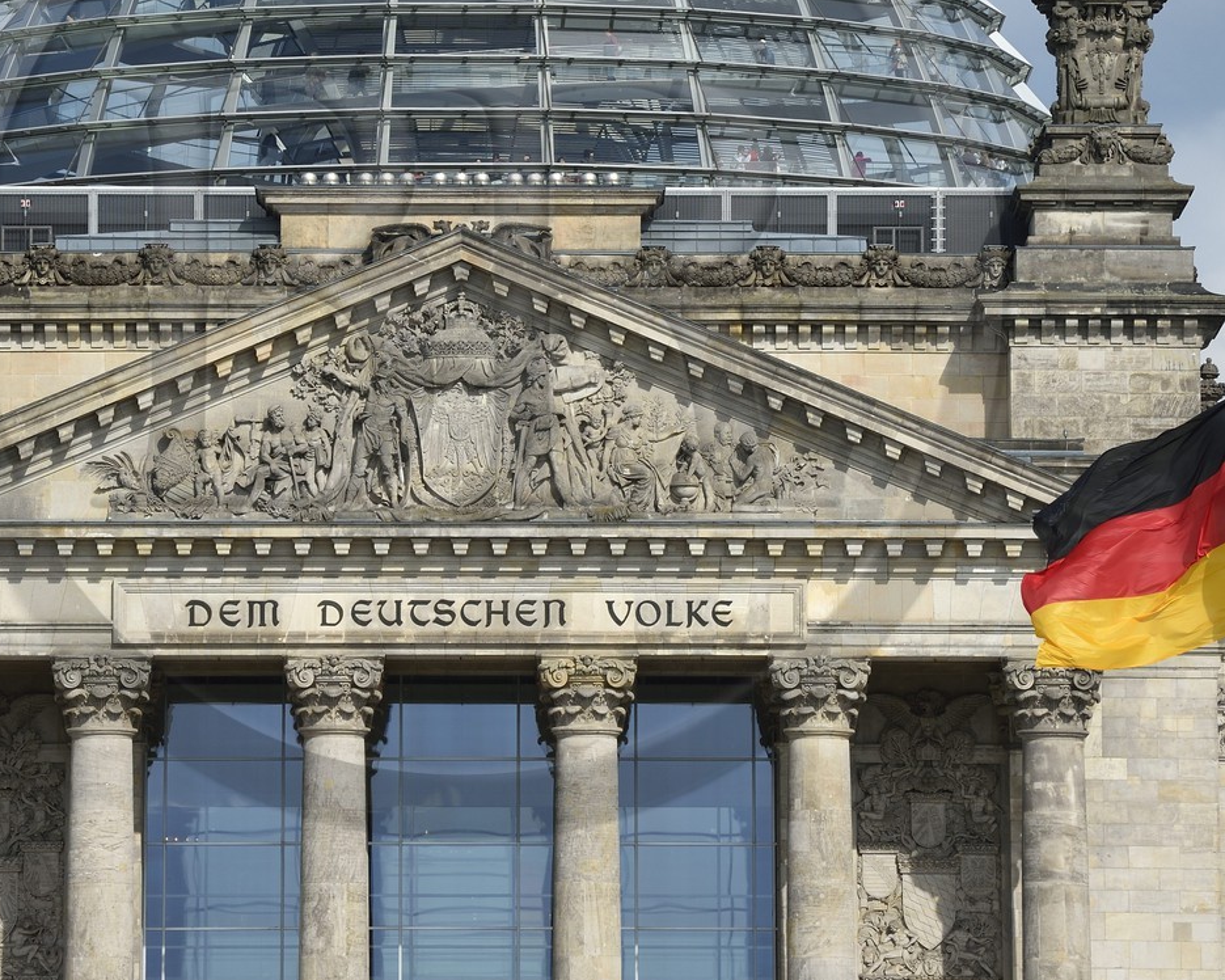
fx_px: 11058
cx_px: 461
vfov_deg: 5.1
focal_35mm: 305
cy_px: 293
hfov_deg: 6.3
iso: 200
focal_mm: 190
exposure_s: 1/250
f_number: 14
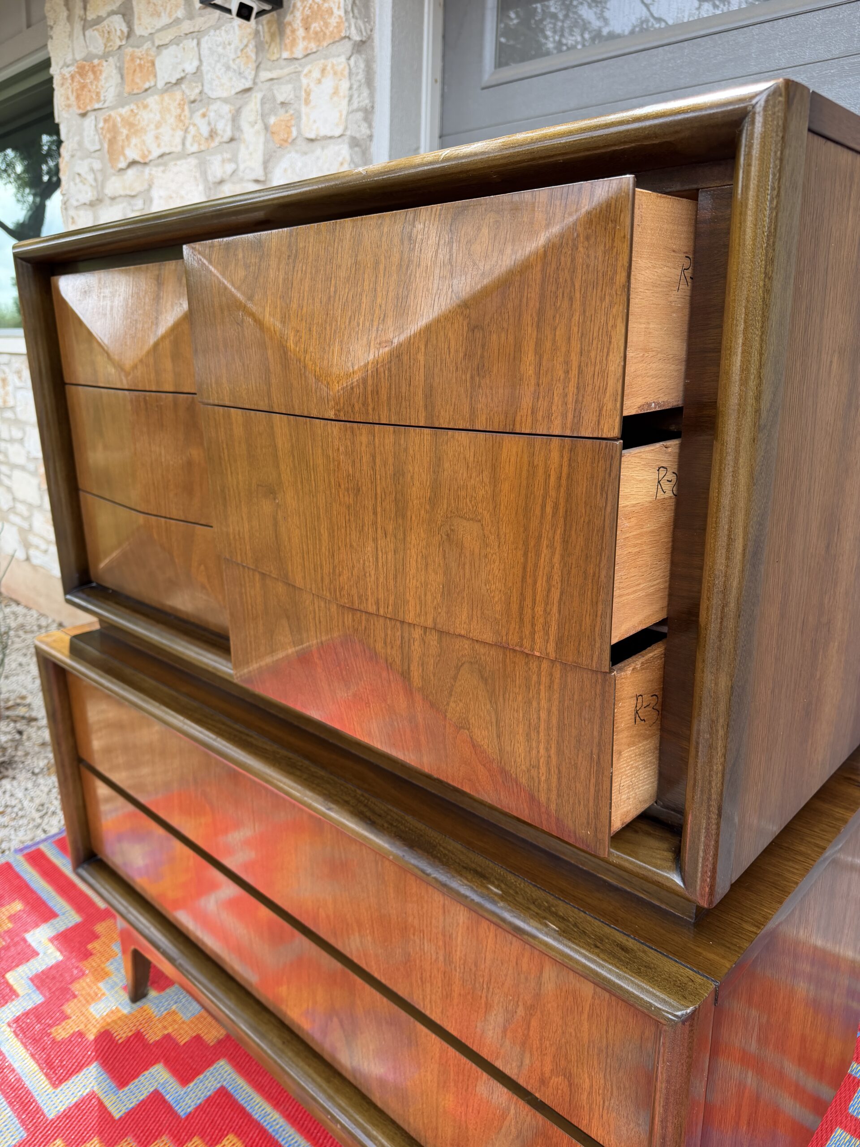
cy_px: 574
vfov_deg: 71.6
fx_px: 795
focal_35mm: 24
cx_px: 430
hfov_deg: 56.8
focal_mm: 6.76
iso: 100
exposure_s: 1/521
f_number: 1.78
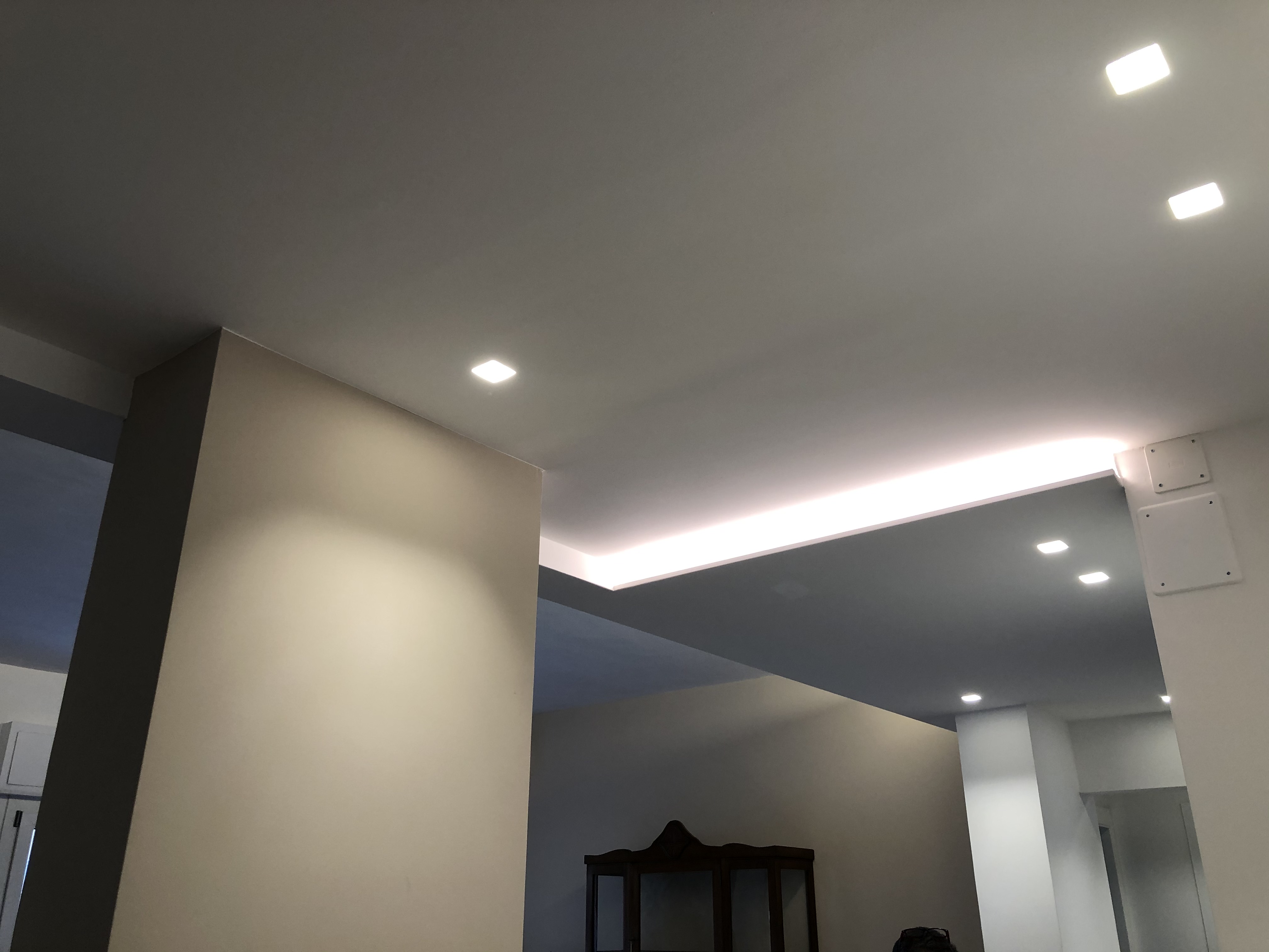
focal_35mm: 28
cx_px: 634
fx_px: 1026
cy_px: 476
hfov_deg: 63.4
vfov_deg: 49.7
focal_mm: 4
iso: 25
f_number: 1.8
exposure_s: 1/33
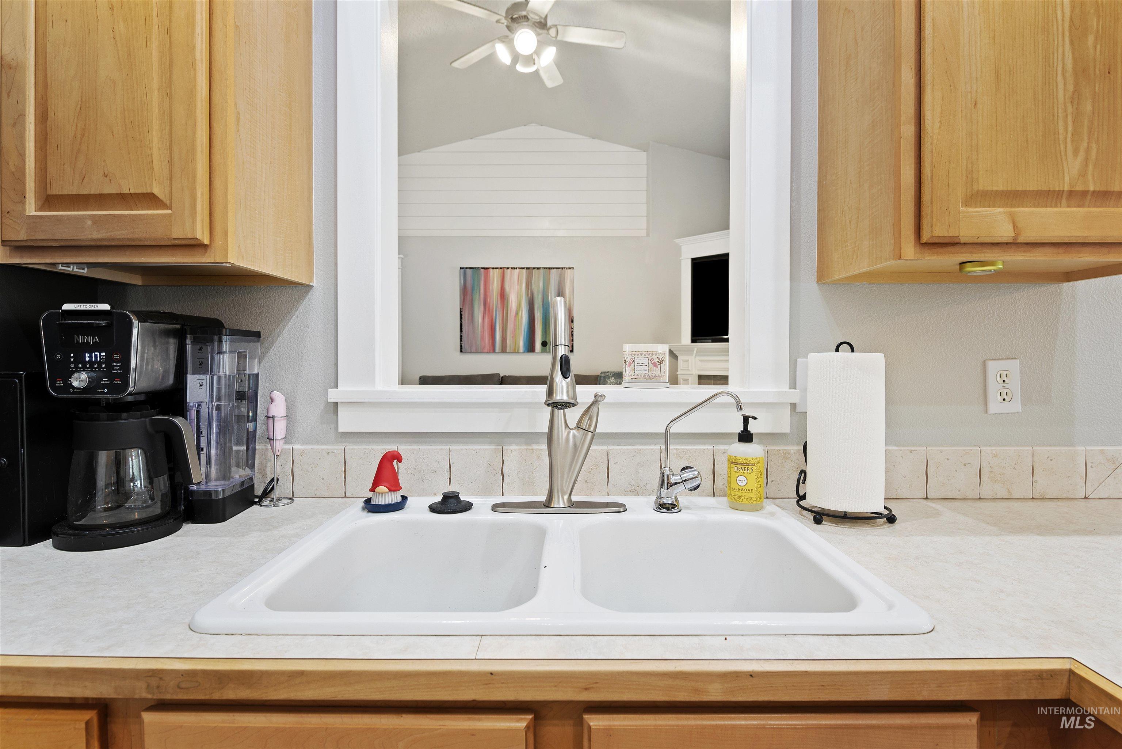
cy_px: 374
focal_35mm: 18
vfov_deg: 67.4
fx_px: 561
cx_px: 561
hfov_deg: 90.0
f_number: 6.3
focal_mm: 18
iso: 320
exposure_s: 1
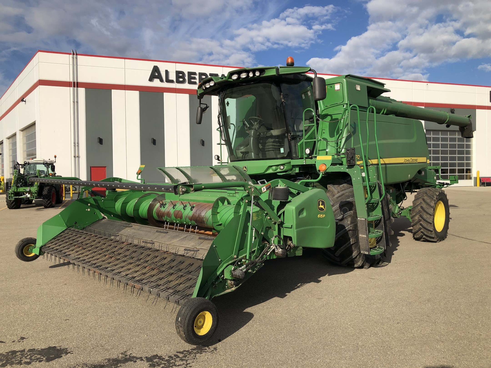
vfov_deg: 49.7
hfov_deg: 63.4
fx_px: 397
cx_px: 246
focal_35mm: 28
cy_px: 184
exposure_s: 1/2288
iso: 20
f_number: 1.8
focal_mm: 3.99
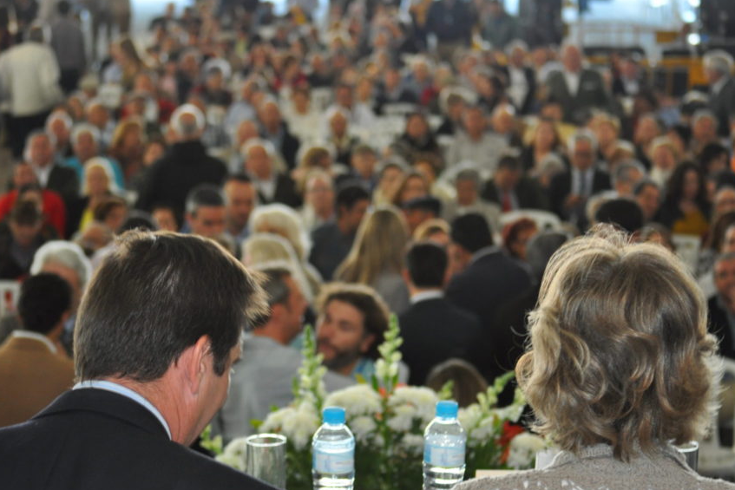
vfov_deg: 13.7
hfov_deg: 20.5
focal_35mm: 100
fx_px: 2034
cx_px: 351
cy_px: 256
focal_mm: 55
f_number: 4
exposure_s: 1/60
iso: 800
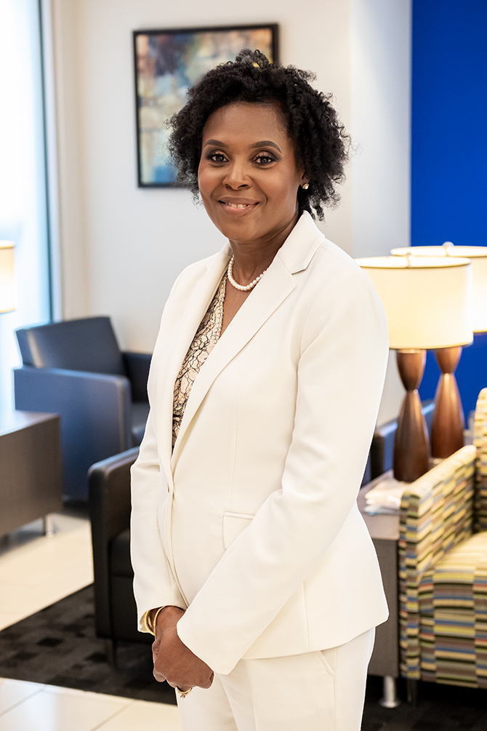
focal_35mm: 75
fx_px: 1522
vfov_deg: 27.0
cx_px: 244
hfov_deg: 18.2
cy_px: 366
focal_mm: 50
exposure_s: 1/60
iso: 1600
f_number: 3.6
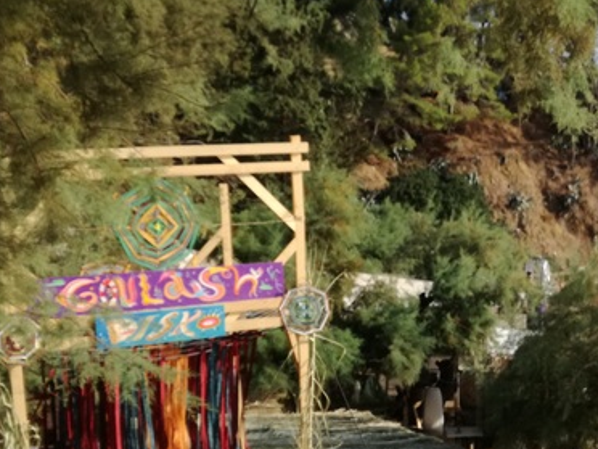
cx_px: 550
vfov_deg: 25.1
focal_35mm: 58
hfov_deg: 31.5
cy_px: 286
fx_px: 1002
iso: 50
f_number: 2
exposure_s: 1/753
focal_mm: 3.79
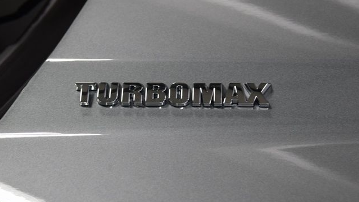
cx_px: 178
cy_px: 111
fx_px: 1057
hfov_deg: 19.3
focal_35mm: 111
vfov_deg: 10.9
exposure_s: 1/30
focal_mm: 70
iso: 500
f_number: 7.1
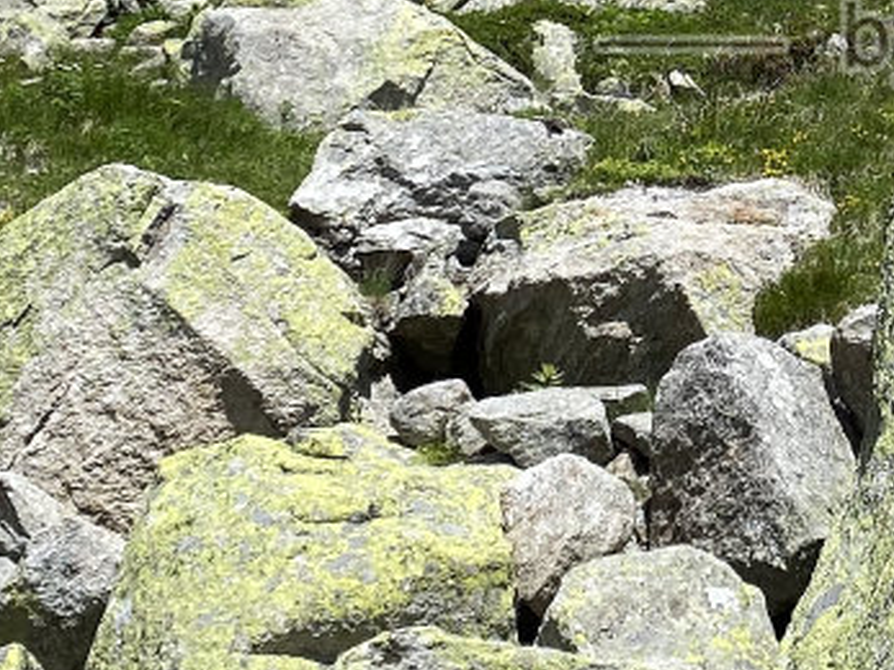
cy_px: -82
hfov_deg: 15.9
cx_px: 1023
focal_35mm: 120
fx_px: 3098
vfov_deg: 12.1
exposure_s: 1/2625
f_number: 1.8
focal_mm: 4.25
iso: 32
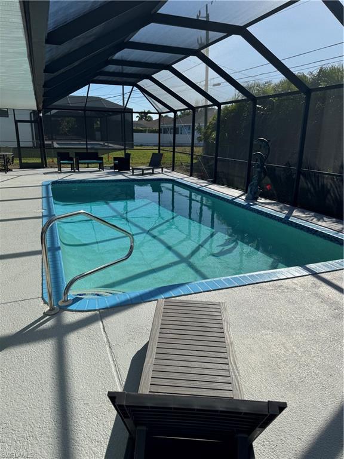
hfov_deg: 56.8
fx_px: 318
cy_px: 230
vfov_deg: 71.6
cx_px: 172
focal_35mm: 24
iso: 80
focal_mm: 6.86
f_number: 1.78
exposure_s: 1/5348
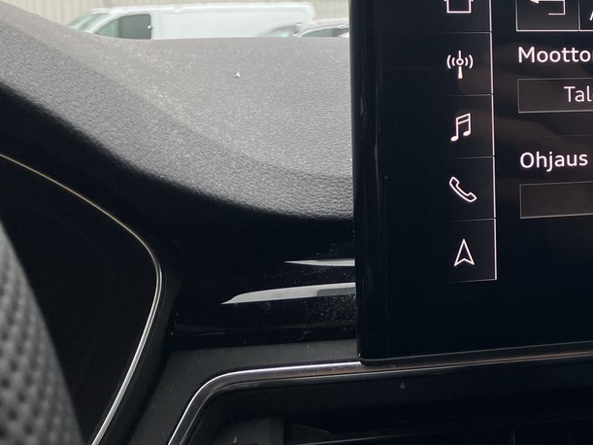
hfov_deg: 26.4
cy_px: 115
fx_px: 1130
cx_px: 697
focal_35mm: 66
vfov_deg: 22.1
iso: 32
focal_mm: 3.99
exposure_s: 1/80
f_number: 1.8
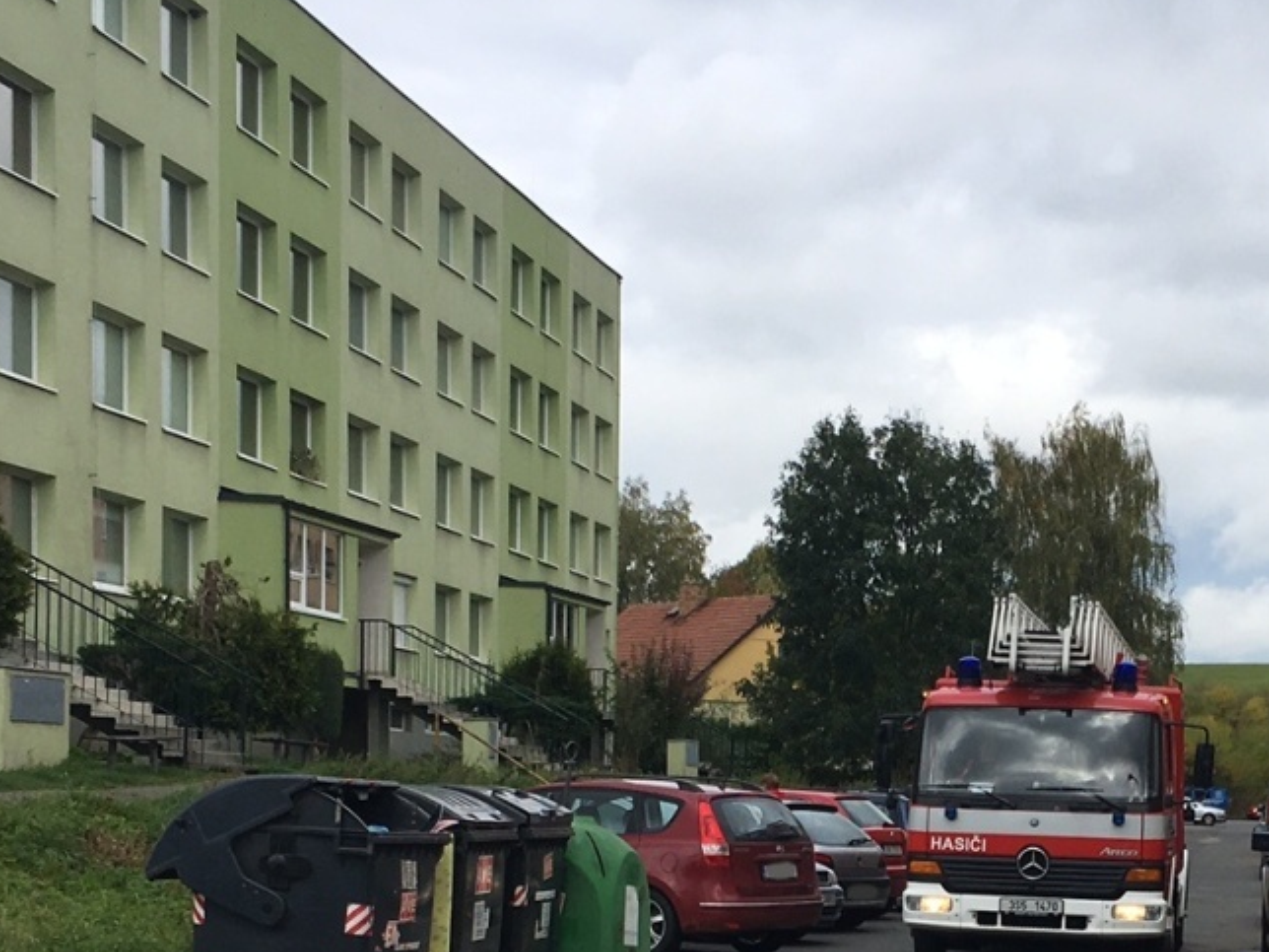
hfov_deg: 26.8
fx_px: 2639
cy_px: 966
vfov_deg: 19.8
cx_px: 887
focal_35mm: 72
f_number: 2.2
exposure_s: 1/1012
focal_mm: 4.15
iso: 25
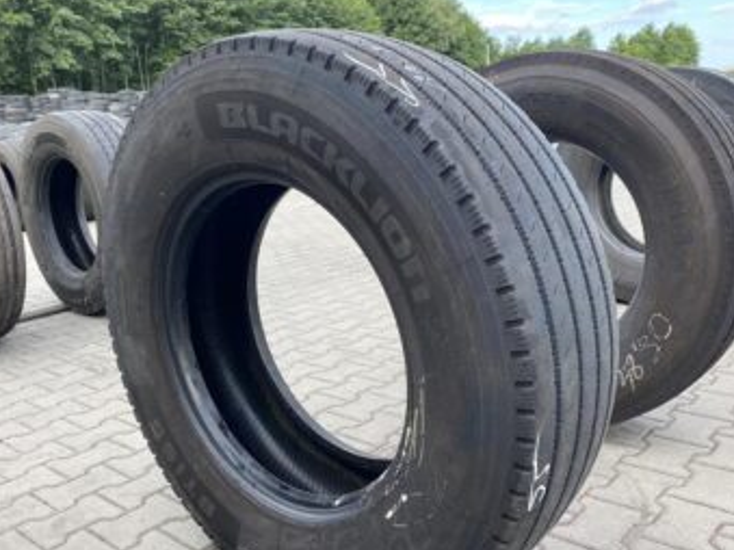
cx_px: 342
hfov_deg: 55.3
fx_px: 699
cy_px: 319
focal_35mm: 33
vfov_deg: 42.8
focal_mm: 4.25
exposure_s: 1/309
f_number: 1.8
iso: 32
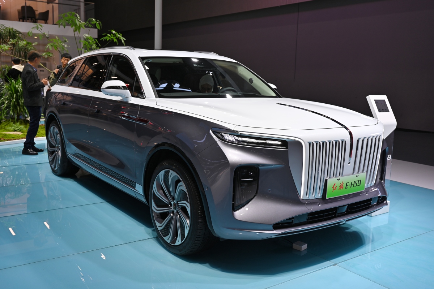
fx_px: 422
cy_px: 144
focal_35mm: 35
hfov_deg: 54.4
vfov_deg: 37.9
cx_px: 217
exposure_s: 1/100
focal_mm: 35
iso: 125
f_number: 5.6
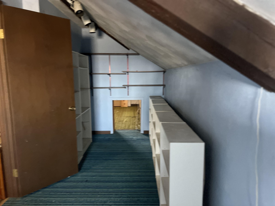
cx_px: 138
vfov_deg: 53.1
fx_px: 207
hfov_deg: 67.3
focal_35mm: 26
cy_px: 103
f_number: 1.5
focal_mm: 5.7
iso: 500
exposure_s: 1/30
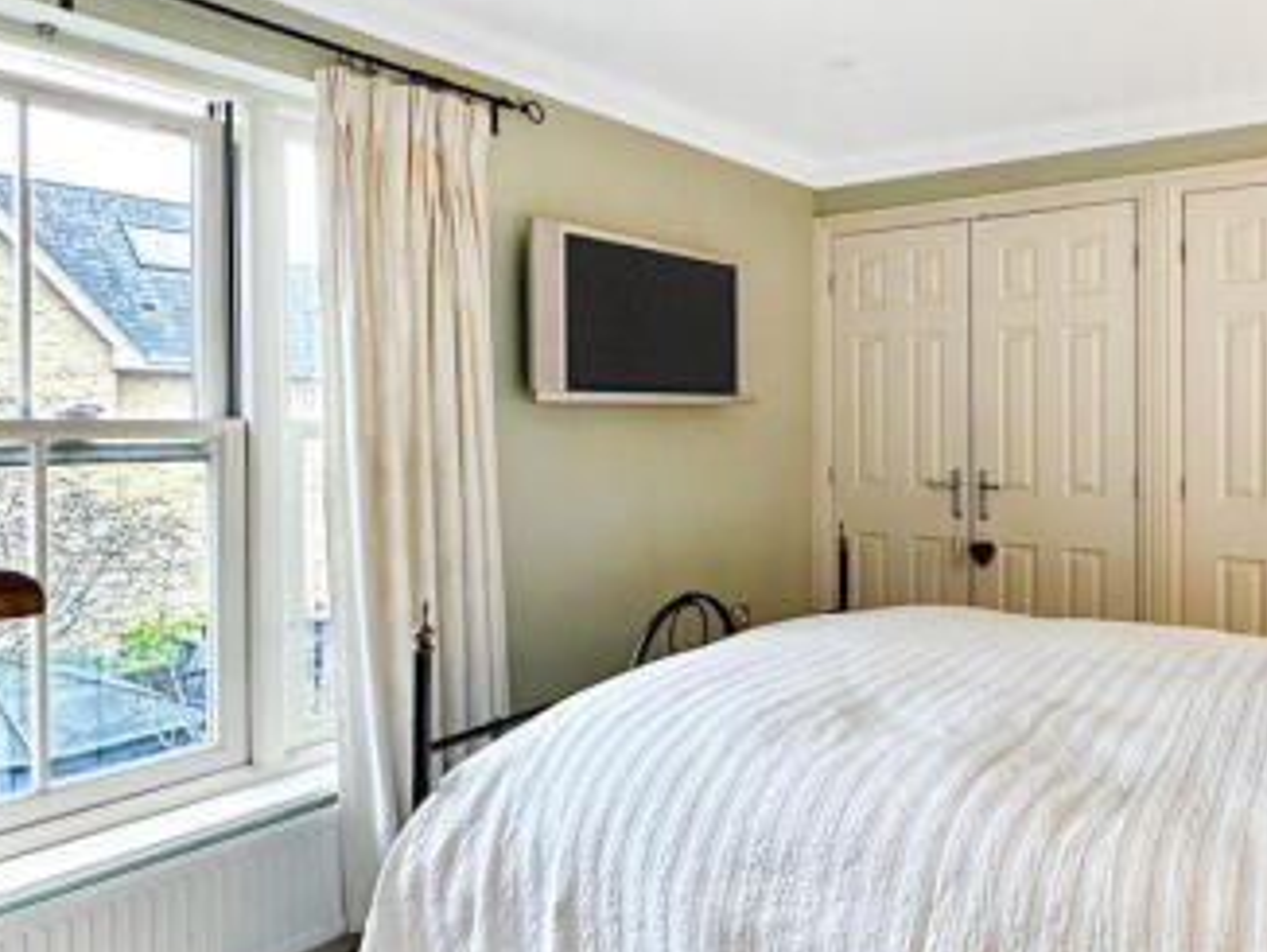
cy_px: 663
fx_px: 916
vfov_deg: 53.4
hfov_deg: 67.2
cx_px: 857
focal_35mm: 25
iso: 320
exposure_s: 1/50
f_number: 2.2
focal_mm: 2.22
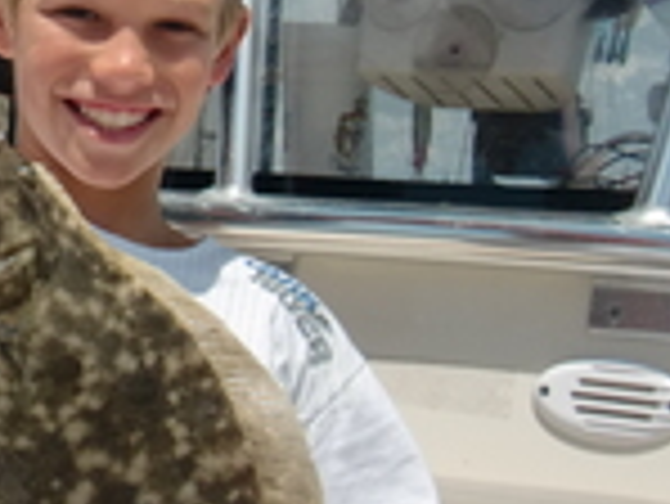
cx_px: -153
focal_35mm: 102
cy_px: 72
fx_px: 1976
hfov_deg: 18.2
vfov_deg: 14.4
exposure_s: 1/250
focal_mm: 6.66
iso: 64
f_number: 8.9
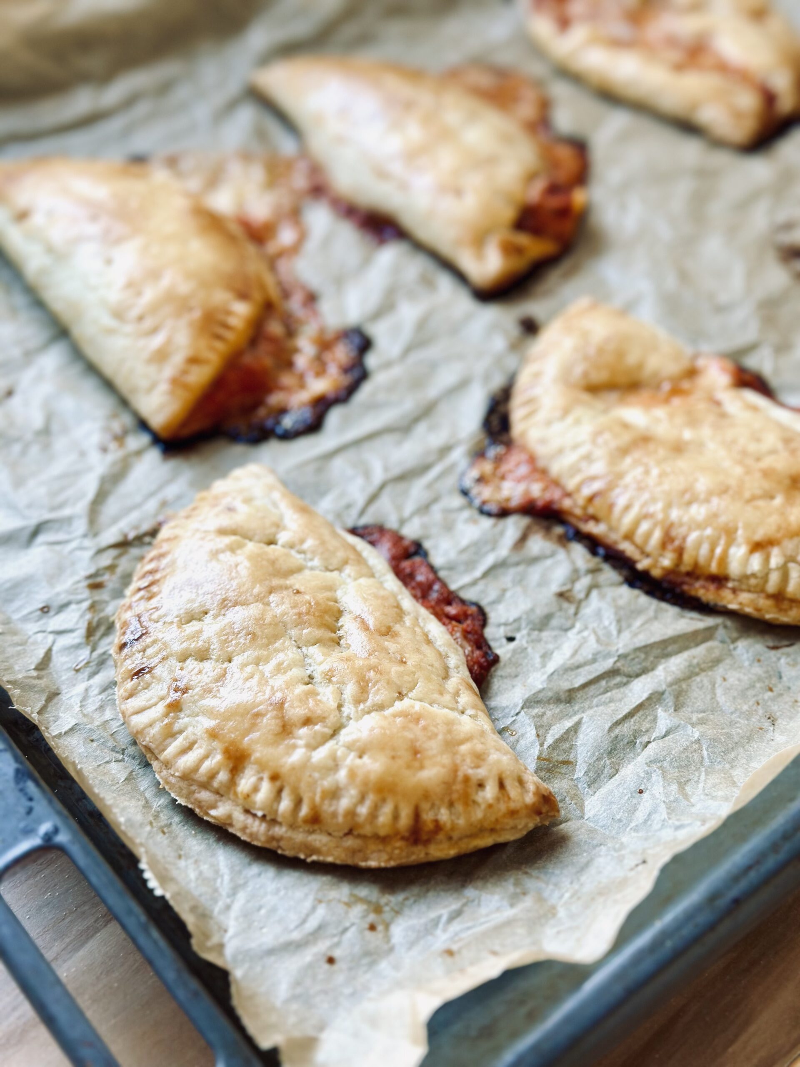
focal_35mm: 48
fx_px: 1479
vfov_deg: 39.7
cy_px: 534
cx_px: 400
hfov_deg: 30.3
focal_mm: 6.86
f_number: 1.78
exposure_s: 1/100
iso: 125
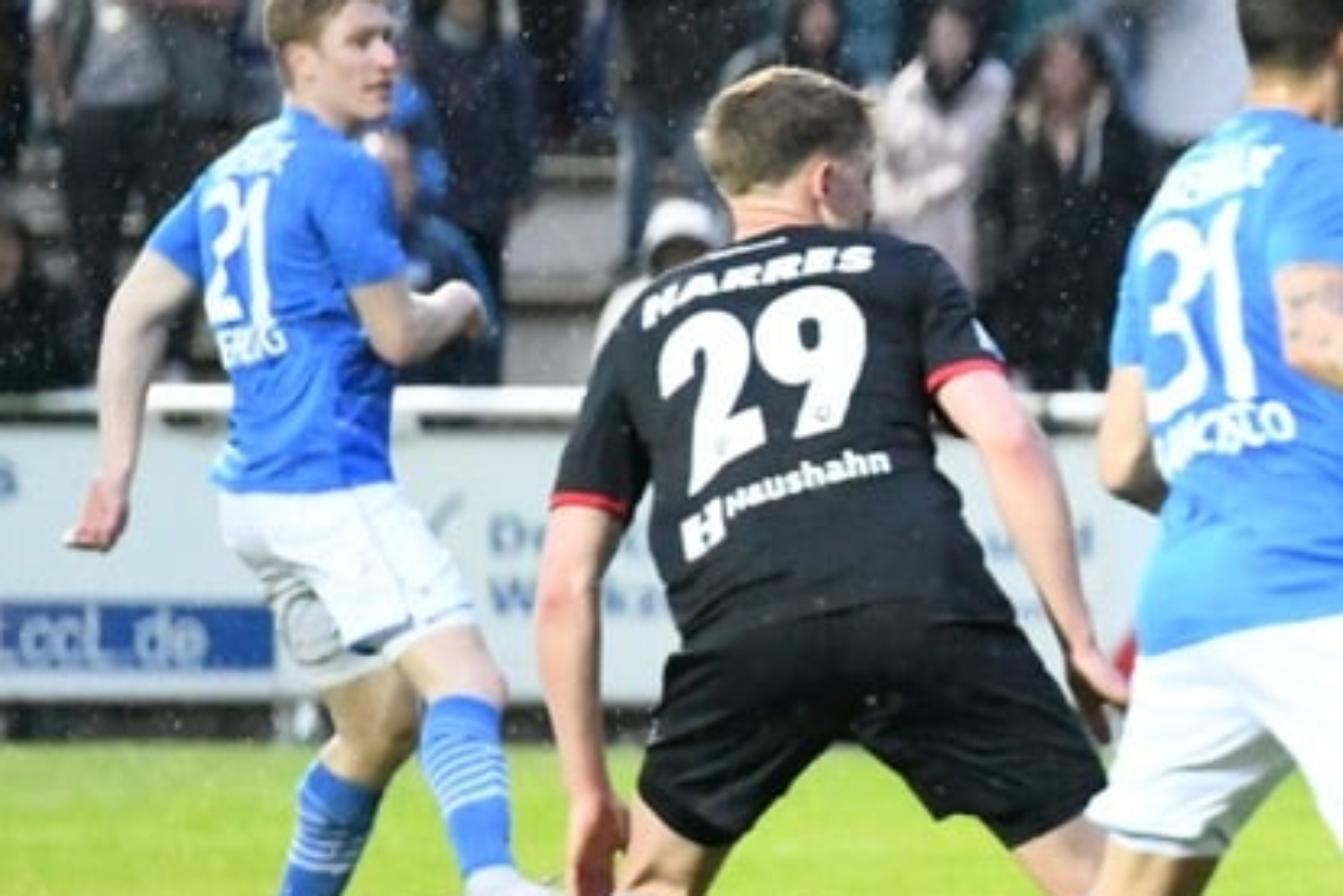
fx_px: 23053
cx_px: 1888
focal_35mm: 618
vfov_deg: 2.2
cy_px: 222
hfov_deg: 3.3
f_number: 2.8
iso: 25600
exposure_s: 1/1600
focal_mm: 200
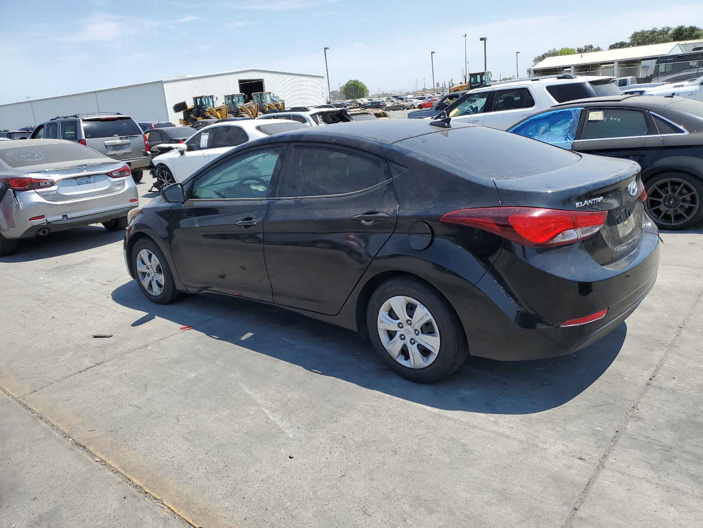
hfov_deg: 67.3
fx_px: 528
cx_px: 352
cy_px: 264
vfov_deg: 53.1
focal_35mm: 26
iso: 50
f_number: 1.5
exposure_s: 1/2500
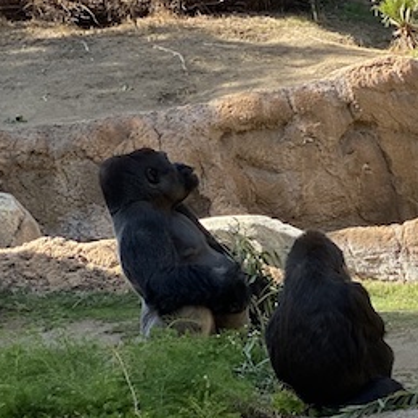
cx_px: 656
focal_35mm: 159
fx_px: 2172
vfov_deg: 11.0
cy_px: 289
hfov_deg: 10.6
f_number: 2
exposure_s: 1/480
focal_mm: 6
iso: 20
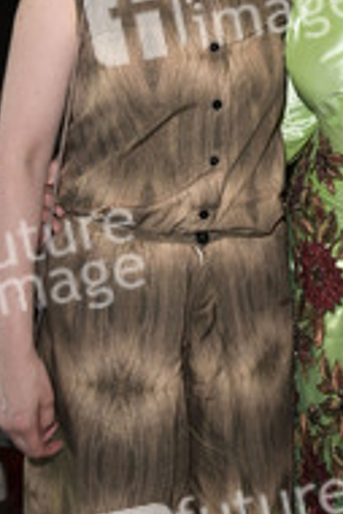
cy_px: 138
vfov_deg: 31.4
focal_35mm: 63
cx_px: 300
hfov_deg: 21.2
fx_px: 899
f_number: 5.6
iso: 2500
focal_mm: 30
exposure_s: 1/30
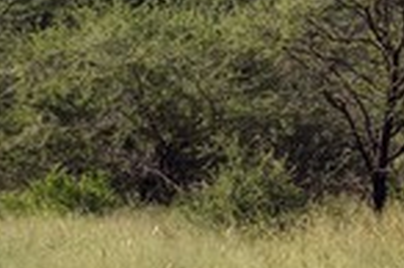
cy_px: -39
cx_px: 446
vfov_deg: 2.4
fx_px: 6468
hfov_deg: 3.6
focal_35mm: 577
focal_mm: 200
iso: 200
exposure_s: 1/640
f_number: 10
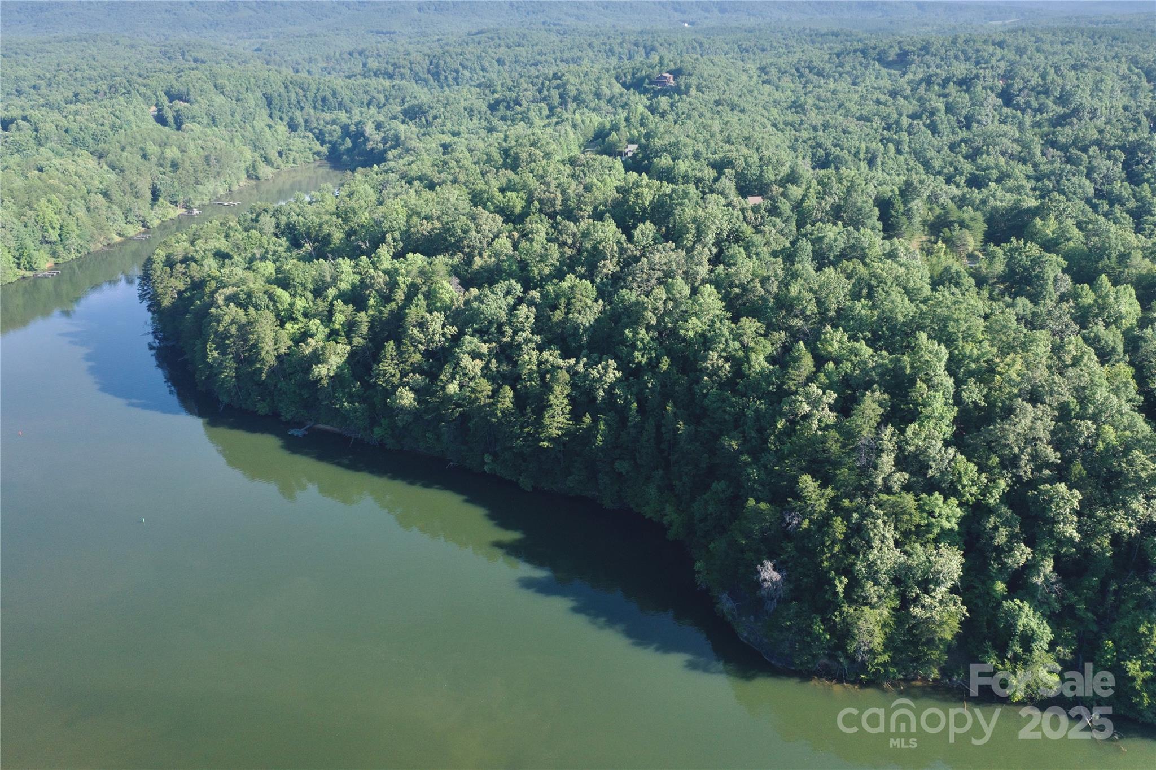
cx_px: 578
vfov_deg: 46.4
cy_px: 385
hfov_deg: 65.5
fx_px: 899
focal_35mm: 28
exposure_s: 1/120
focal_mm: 10.26
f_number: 4
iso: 100
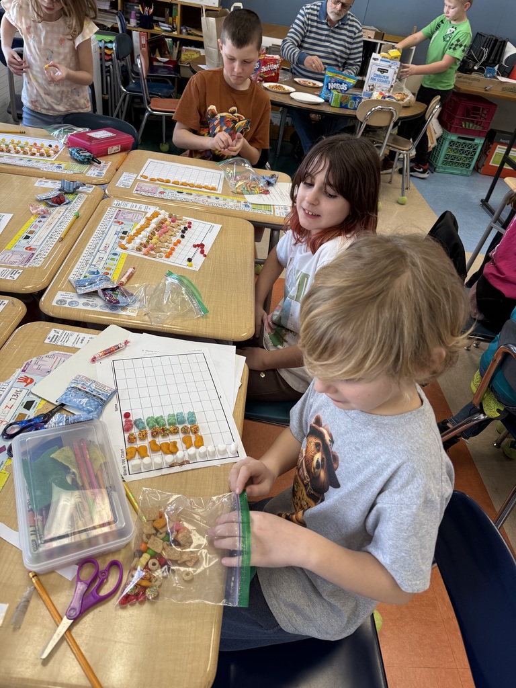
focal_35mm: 24
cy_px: 344
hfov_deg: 56.8
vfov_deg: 71.6
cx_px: 258
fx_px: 477
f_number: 1.78
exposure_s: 1/120
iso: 100
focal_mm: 6.76
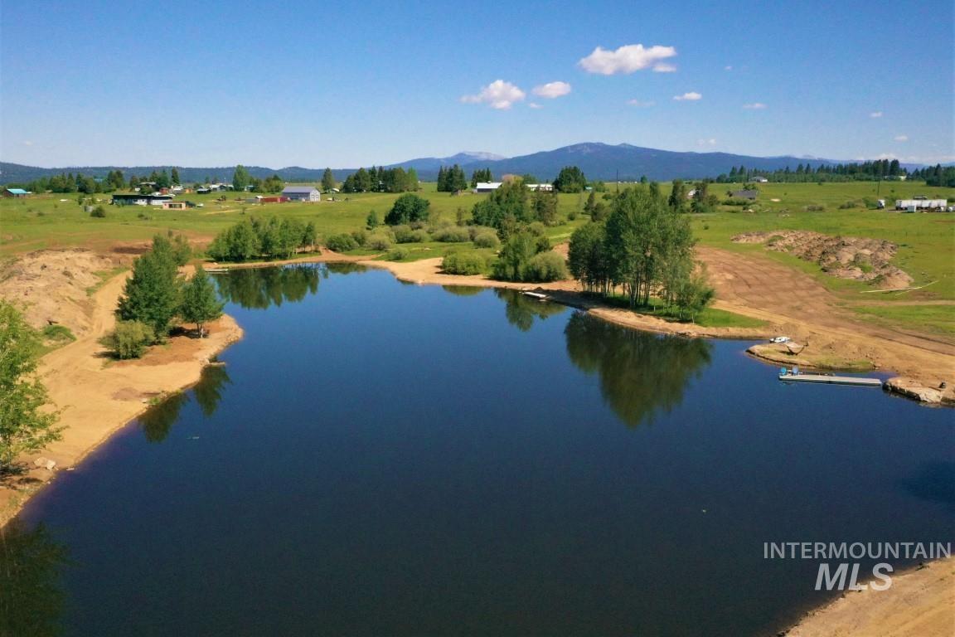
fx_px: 743
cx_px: 478
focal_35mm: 28
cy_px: 318
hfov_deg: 65.5
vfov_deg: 46.4
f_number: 8
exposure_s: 1/240
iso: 1600
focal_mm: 10.26
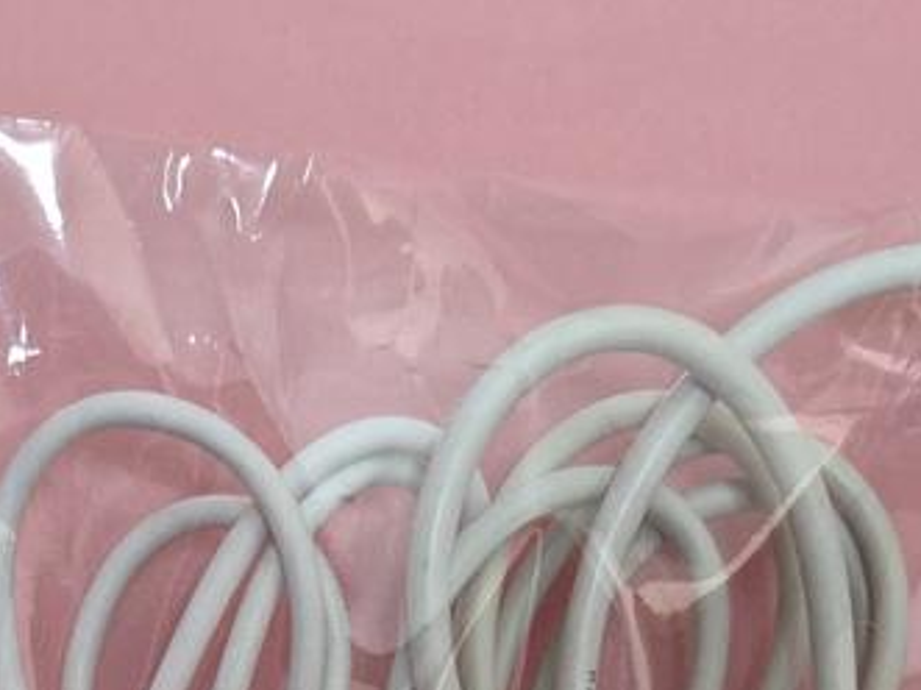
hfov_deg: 21.6
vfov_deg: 14.6
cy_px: 1244
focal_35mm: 89
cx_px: 128
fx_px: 2367
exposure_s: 1/120
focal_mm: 5.4
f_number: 1.8
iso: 320
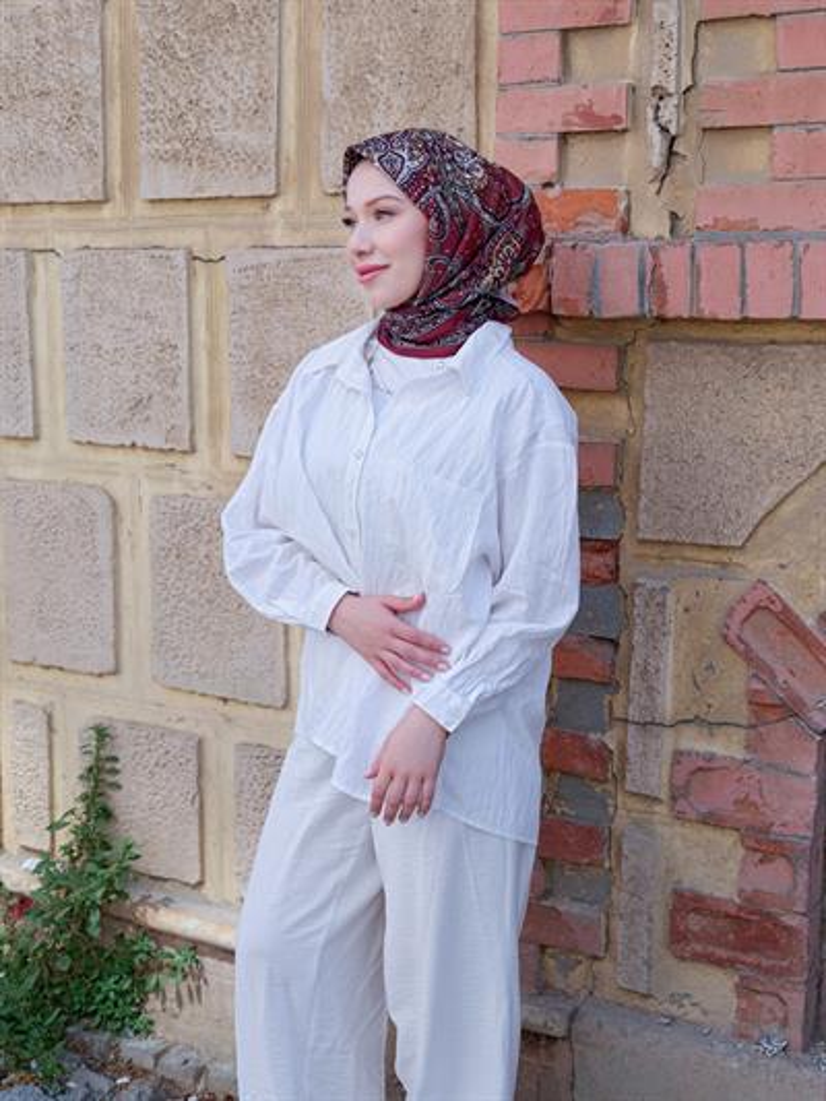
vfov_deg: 34.9
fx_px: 1749
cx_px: 413
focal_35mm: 55
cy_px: 550
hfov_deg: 26.6
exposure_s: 1/320
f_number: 6.4
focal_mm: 70
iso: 320
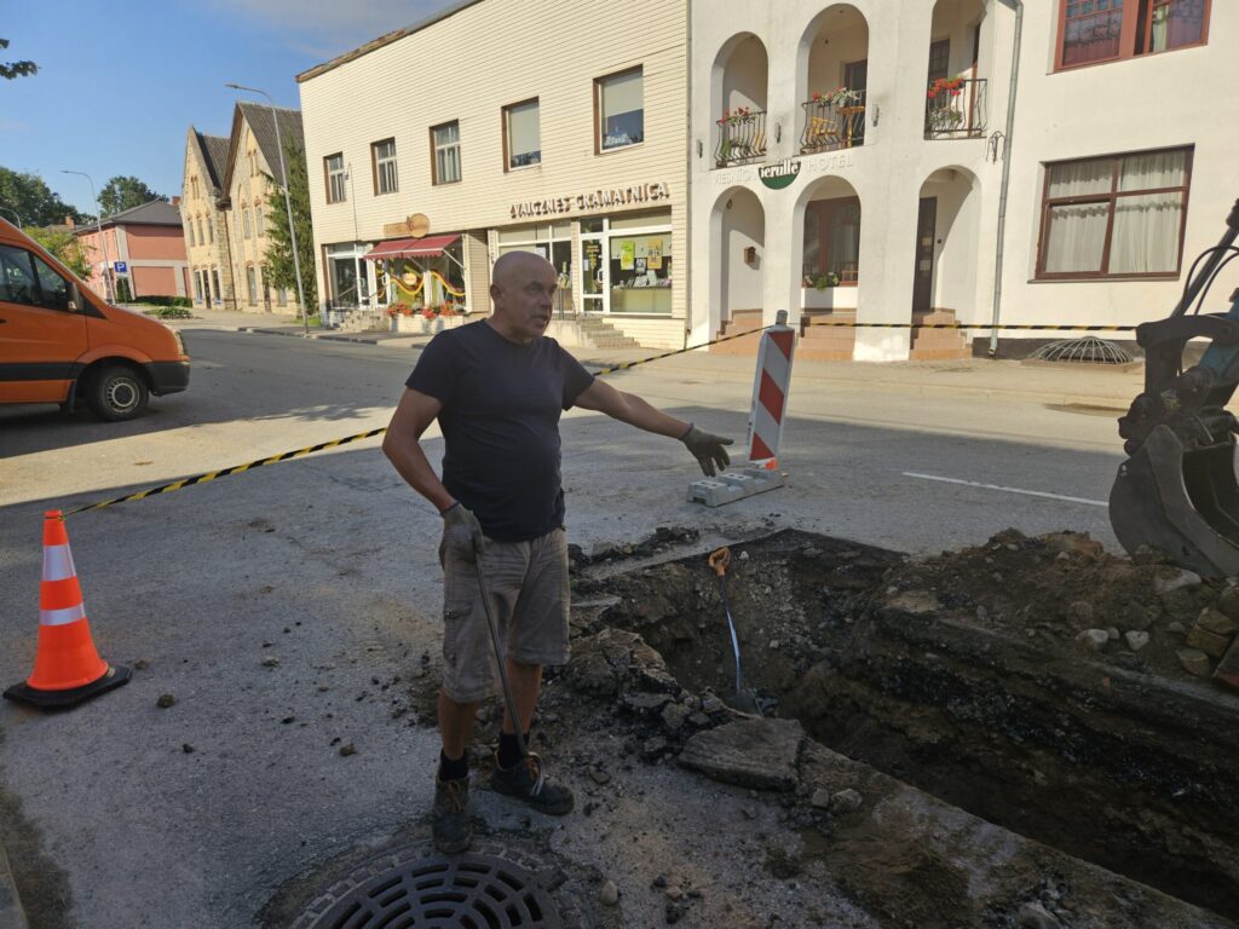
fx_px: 823
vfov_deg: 58.9
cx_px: 620
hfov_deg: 73.9
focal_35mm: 23
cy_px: 464
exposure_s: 1/1468
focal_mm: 5.4
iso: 25
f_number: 1.8
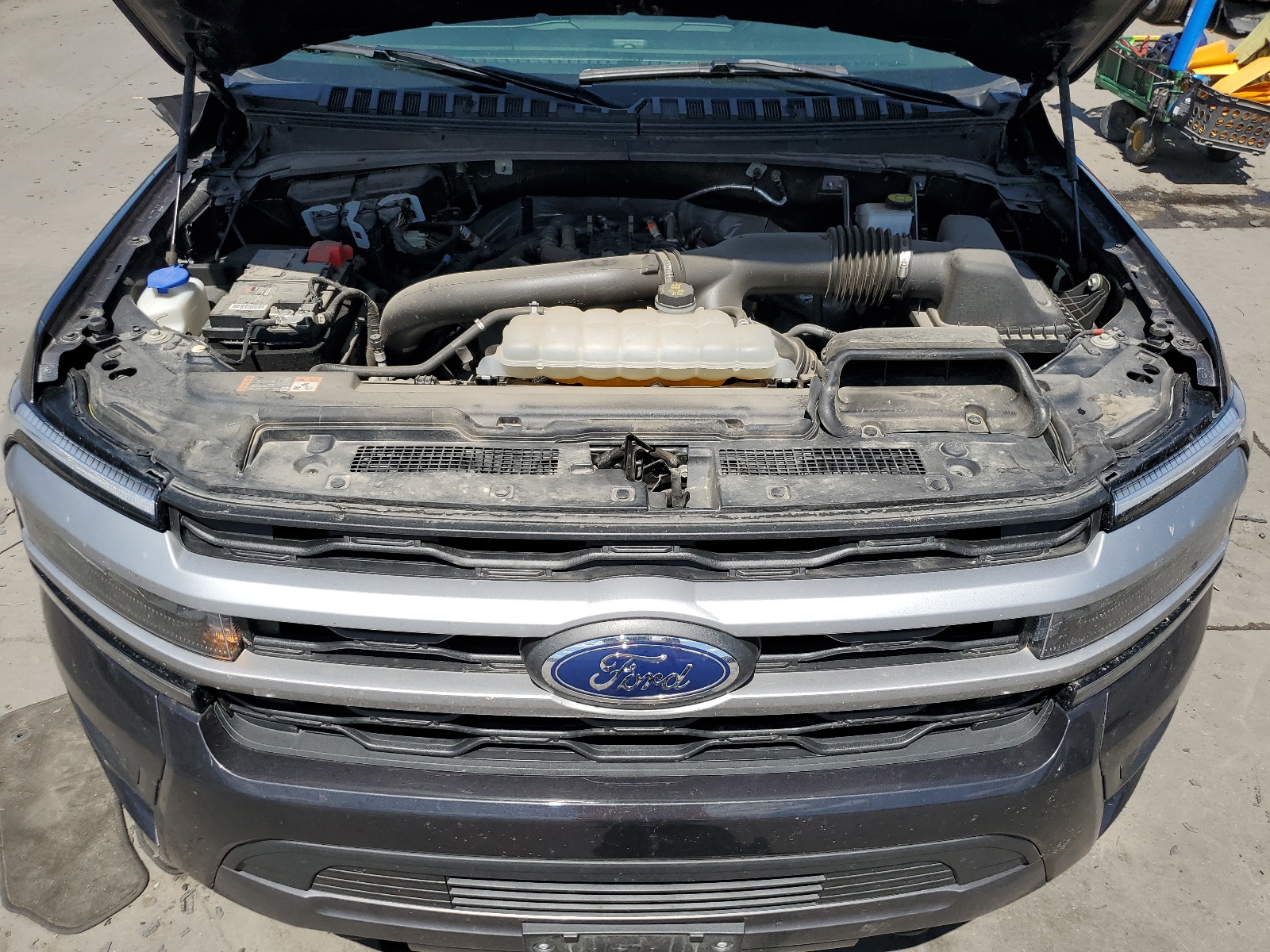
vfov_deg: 53.1
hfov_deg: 67.3
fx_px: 954
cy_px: 476
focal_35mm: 26
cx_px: 635
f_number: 1.5
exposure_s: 1/3333
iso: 50
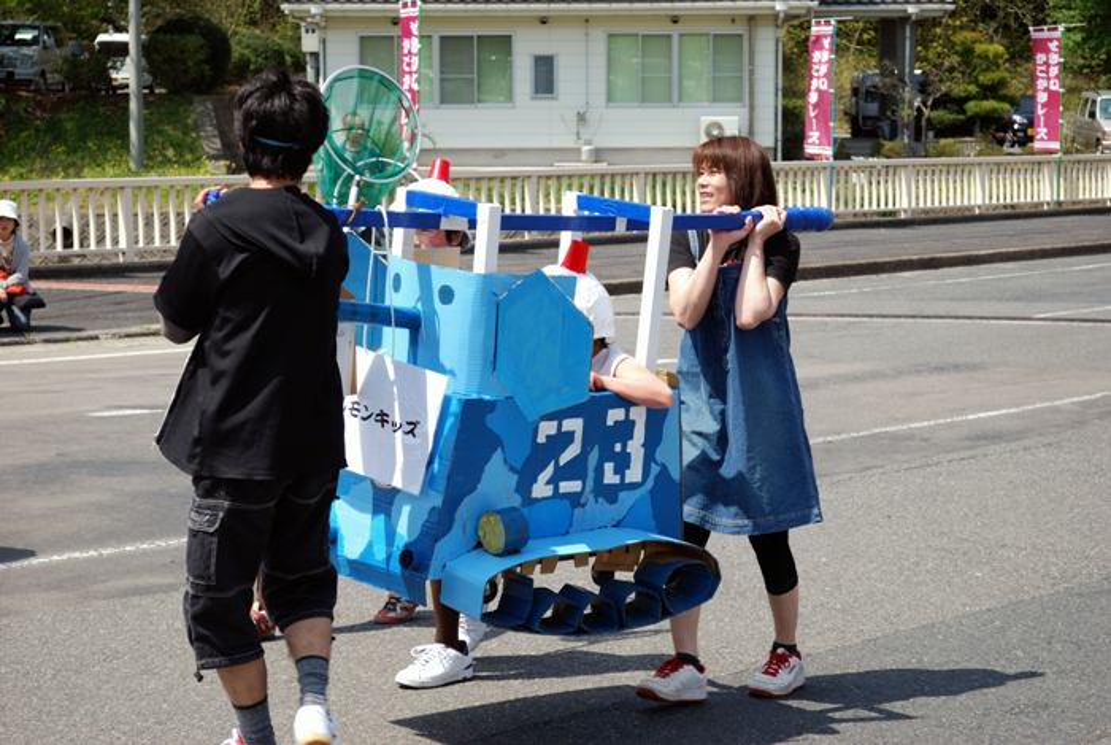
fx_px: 2550
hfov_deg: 24.6
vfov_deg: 16.6
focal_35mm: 82
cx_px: 556
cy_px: 372
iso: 100
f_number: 7.1
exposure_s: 1/200
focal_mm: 55
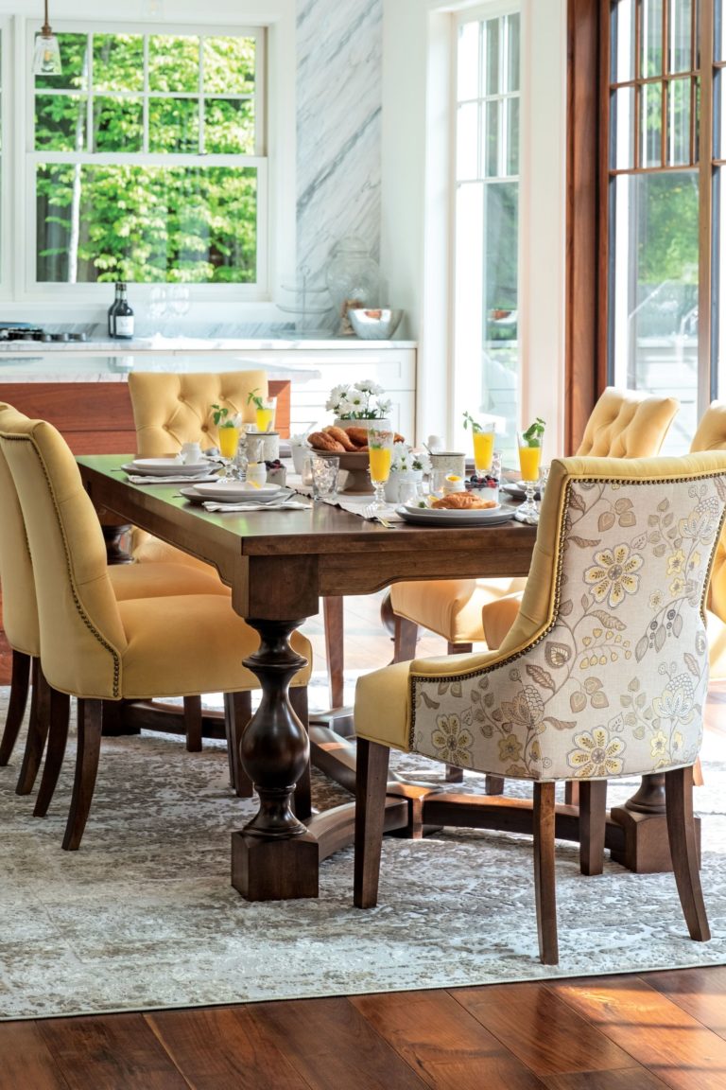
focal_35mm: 83
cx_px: 363
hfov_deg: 16.5
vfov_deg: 24.5
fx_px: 2511
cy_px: 545
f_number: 8
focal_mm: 55
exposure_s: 1/18
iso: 400
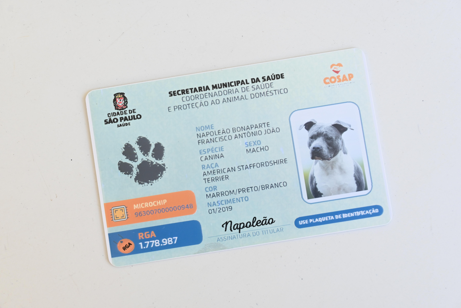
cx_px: 230
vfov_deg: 18.2
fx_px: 960
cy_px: 154
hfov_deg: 27.0
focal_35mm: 75
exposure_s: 1/160
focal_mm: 50
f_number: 6.3
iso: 500
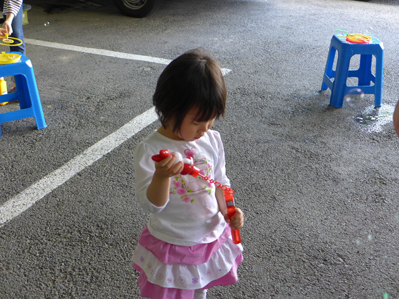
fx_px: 576
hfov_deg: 38.2
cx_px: 200
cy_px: 150
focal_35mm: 50
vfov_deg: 29.1
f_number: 1.9
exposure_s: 1/160
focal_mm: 9.8
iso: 250
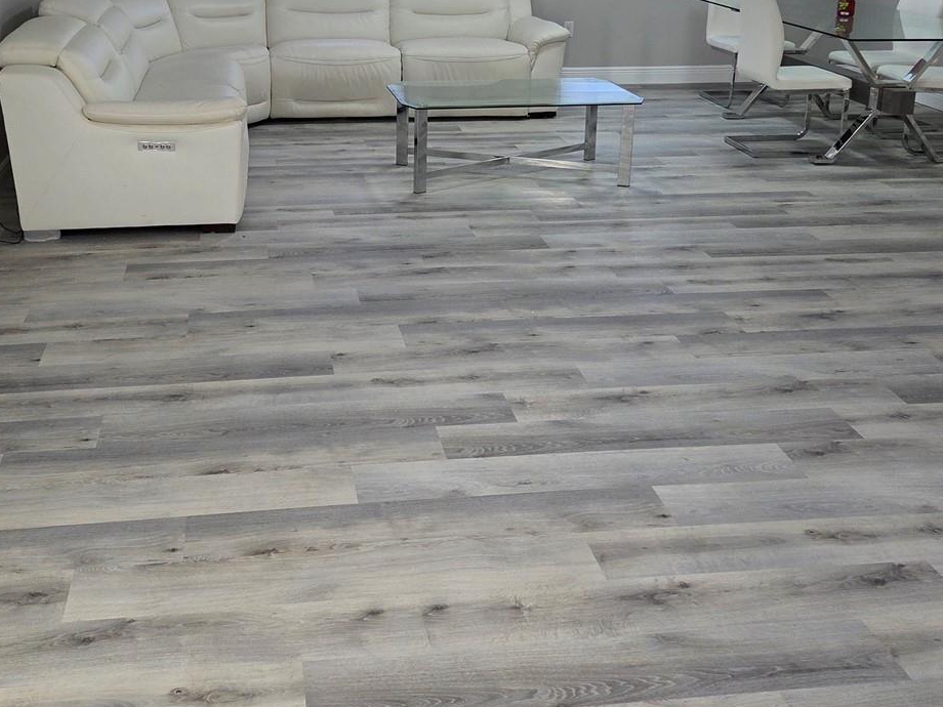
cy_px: 105
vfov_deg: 34.4
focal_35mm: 40
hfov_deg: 46.6
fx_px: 1090
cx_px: 383
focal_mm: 5.4
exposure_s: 1/120
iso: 100
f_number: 1.8
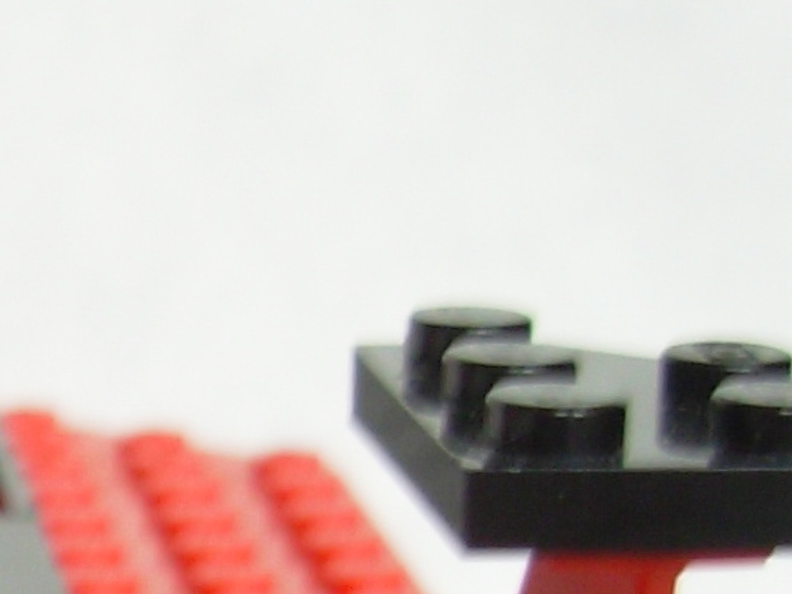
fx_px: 4370
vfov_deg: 7.6
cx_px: -649
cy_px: 1037
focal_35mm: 191
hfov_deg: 9.8
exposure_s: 1/10.1
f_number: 2.9
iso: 50
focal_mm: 6.3
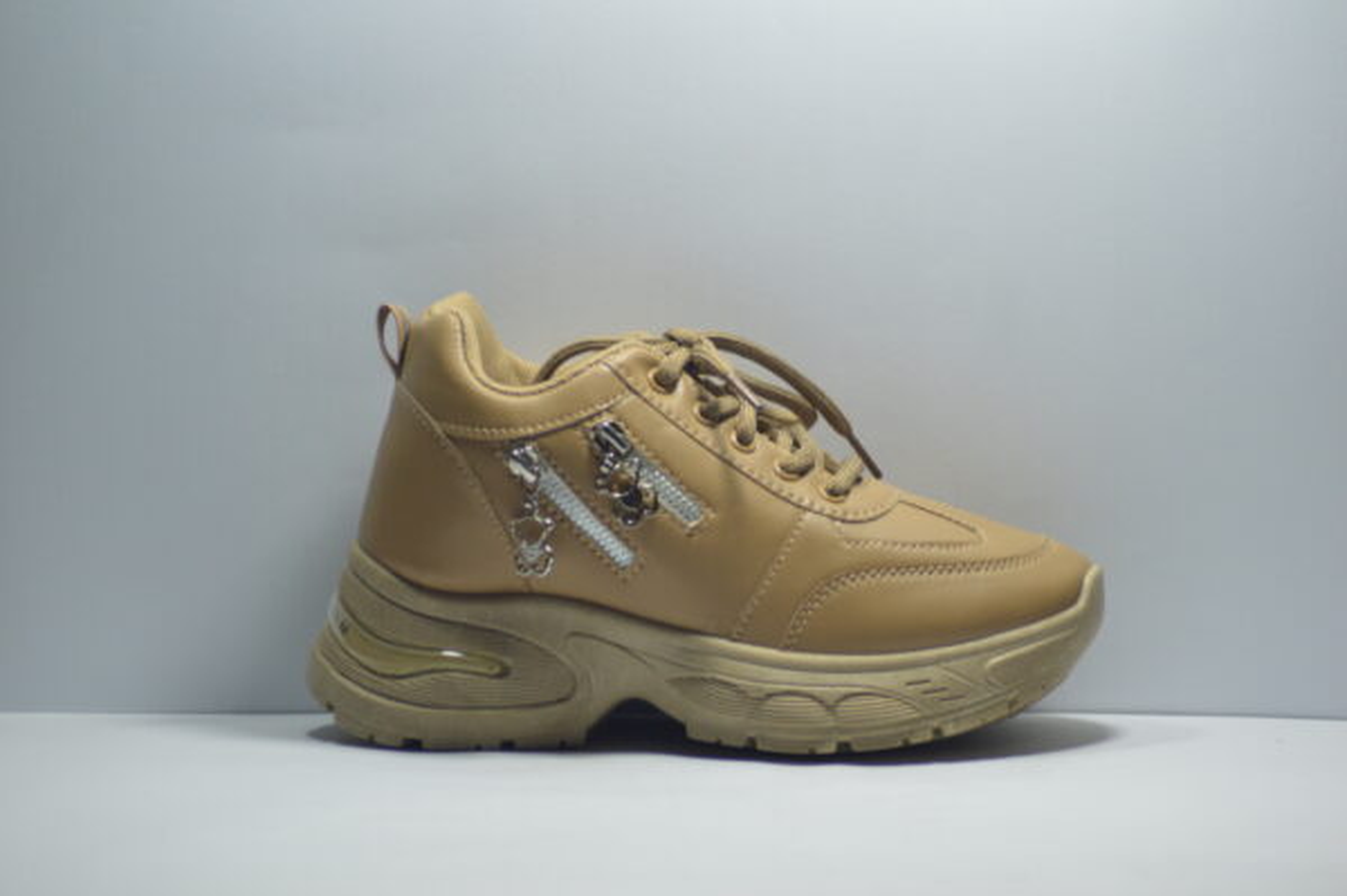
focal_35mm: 147
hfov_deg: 14.0
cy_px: 448
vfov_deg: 9.3
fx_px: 5496
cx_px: 674
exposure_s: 1/125
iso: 450
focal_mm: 98
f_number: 4
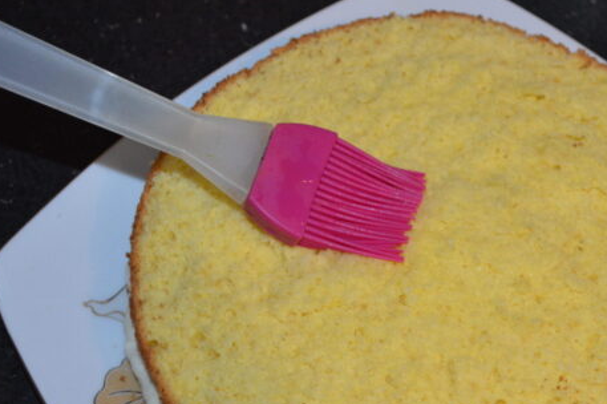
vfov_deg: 19.6
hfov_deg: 29.0
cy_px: 275
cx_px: 425
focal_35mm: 69
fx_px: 1163
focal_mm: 30
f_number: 4.5
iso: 1100
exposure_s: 1/60
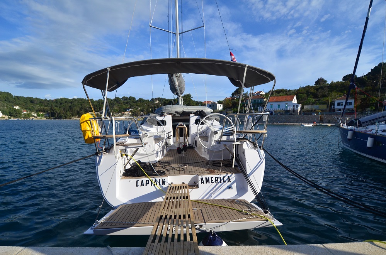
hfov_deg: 90.1
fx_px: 193
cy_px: 128
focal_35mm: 18
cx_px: 193
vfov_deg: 67.1
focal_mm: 12
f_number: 5.6
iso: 400
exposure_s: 1/3200
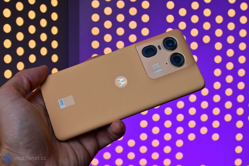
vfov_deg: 25.1
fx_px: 373
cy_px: 83
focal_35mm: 54
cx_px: 124
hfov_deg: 36.9
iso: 400
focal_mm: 36
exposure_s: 1/80
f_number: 13
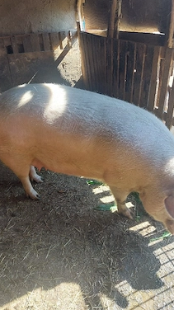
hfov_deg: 40.1
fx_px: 238
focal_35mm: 29
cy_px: 153
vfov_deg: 66.1
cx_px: 95
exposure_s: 1/100
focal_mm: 5.23
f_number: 1.8
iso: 50
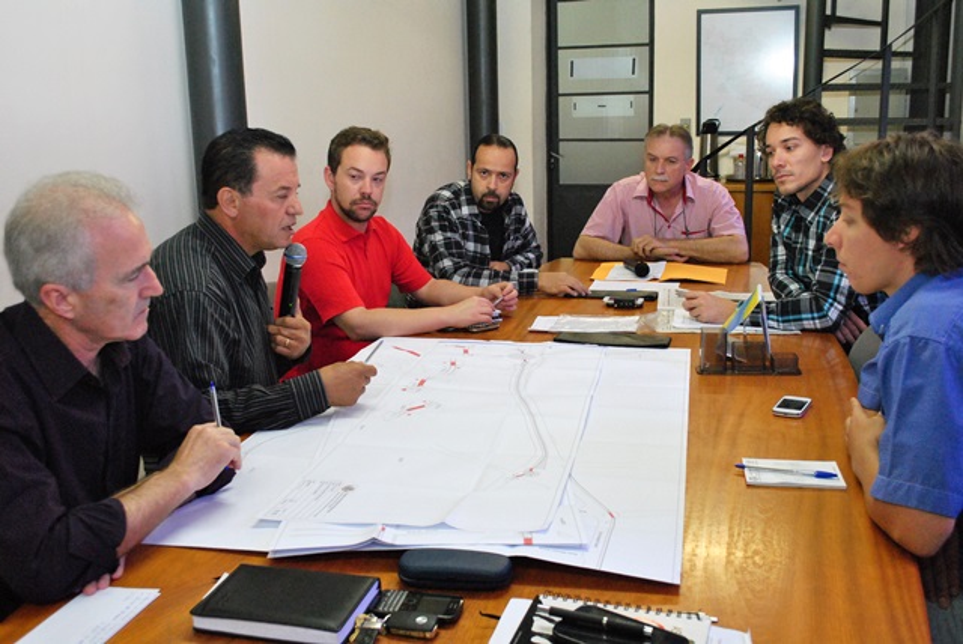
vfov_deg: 36.9
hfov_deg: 53.1
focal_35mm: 36
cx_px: 482
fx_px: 964
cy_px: 322
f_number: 5.6
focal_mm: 24
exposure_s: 1/100
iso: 1600
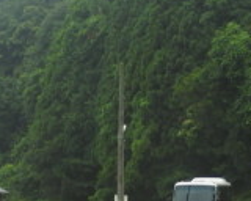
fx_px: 1768
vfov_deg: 6.4
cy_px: 342
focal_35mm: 238
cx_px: 130
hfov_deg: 8.1
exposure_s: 1/125
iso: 100
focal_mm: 11.6
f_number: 4.2
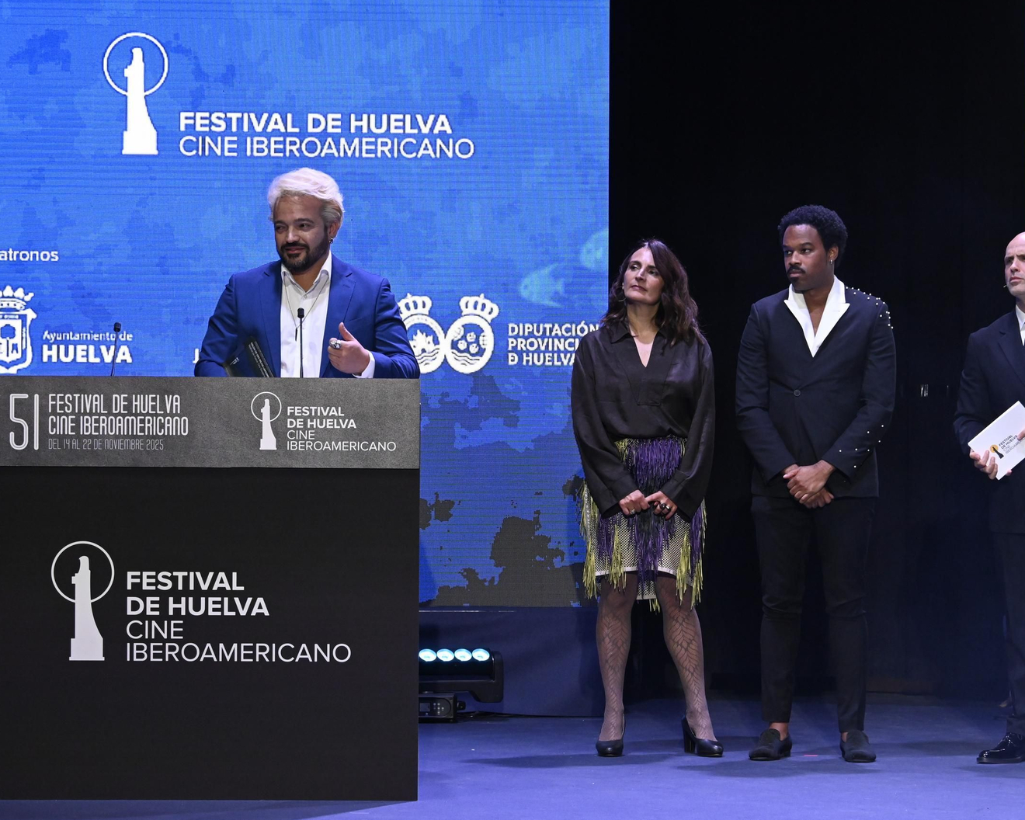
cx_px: 526
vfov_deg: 13.3
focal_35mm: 116
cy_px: 408
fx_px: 3519
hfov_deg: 16.6
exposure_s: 1/250
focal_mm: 68
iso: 2500
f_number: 6.3
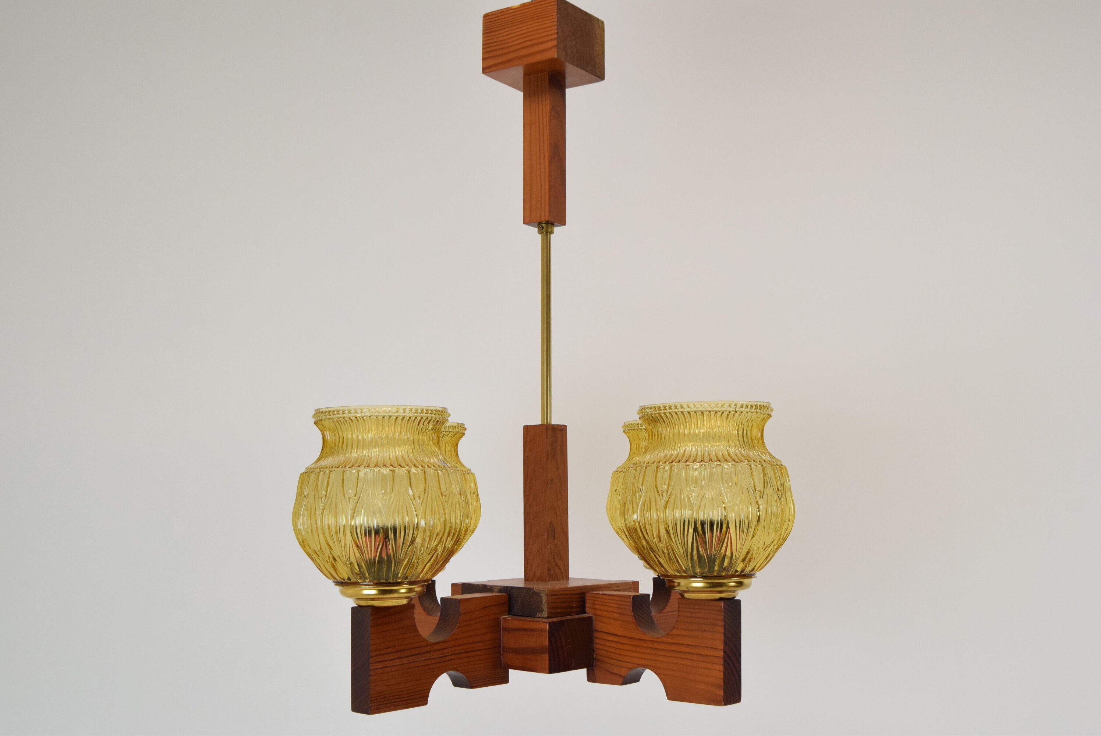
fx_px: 1285
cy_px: 368
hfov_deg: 46.4
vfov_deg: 31.9
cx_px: 550
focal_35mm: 42
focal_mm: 28
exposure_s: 1/250
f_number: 8
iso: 1600
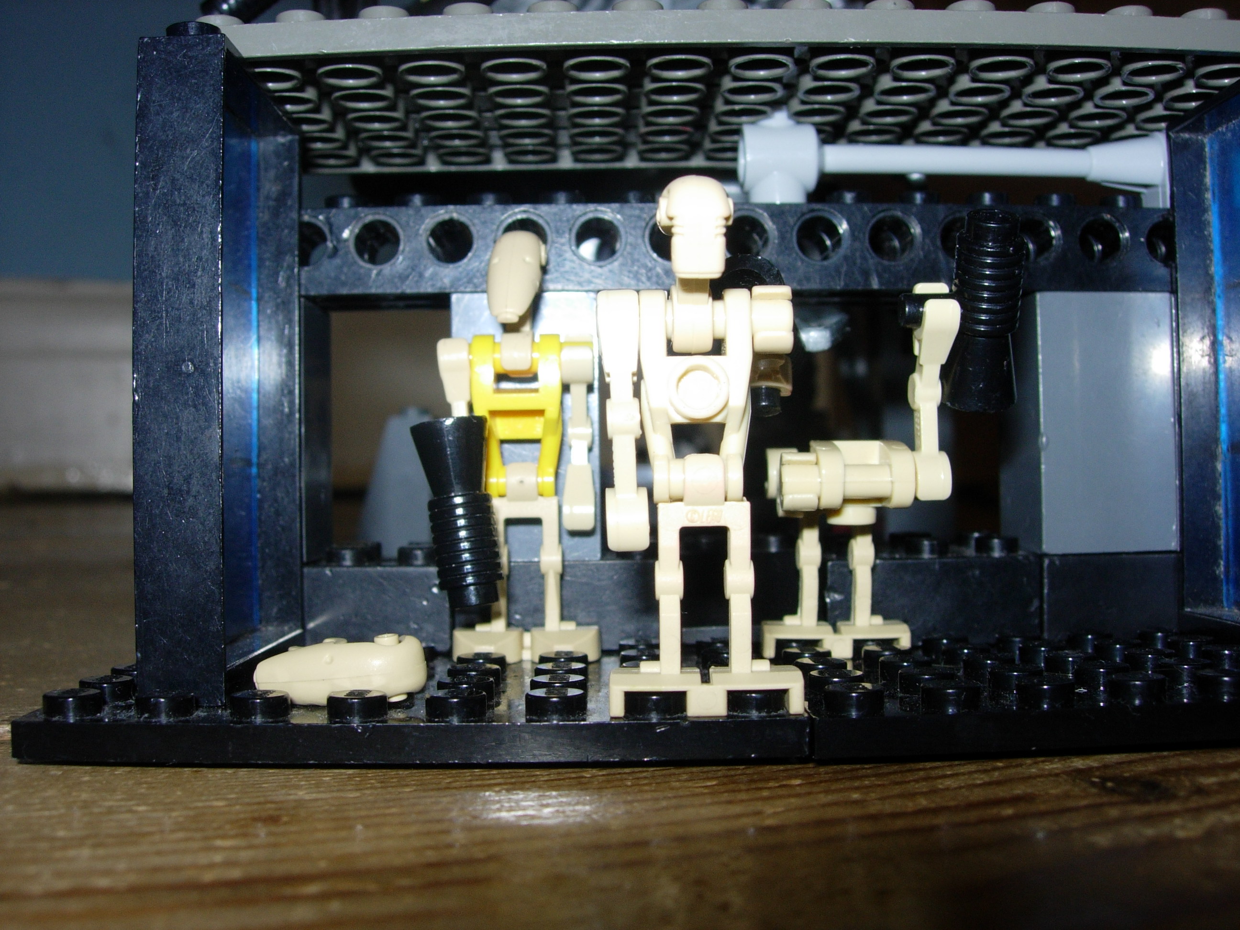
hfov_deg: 49.0
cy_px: 465
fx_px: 1361
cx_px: 620
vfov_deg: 37.7
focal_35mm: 38
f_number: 4.8
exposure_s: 1/64
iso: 79
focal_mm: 7.8
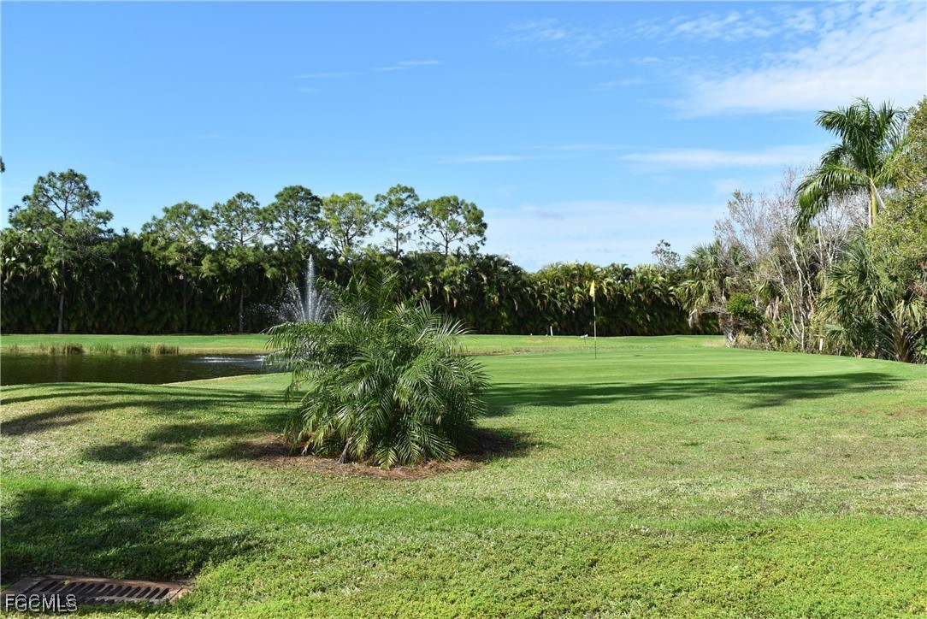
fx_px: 1043
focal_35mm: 40
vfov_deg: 33.1
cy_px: 310
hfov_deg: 47.9
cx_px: 464
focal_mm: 27
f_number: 8
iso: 100
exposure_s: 1/250
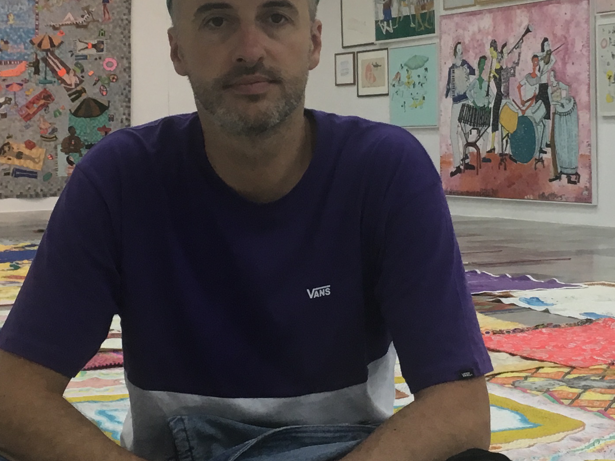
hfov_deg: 23.5
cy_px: 134
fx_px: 1475
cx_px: 346
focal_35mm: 83
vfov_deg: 17.7
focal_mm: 4.15
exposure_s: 1/33
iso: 40
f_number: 2.2
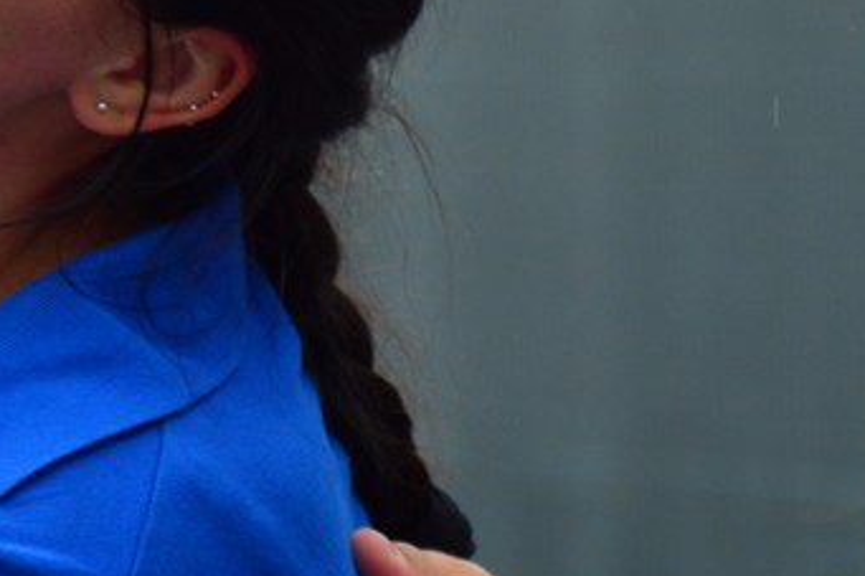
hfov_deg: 6.5
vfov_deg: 4.3
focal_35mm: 315
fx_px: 7565
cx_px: -208
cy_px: -202
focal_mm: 70
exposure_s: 1/400
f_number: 4
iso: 400
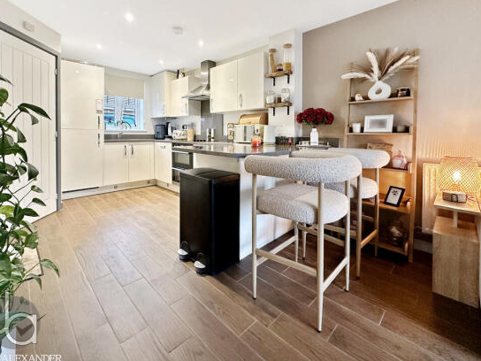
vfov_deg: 81.7
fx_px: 208
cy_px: 180
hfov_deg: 98.1
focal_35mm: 15
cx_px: 226
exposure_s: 1/60
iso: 320
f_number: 2.2
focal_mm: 2.22
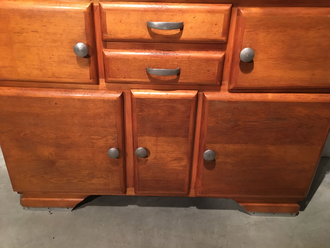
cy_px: 124
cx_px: 165
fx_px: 276
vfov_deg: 48.2
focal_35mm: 29
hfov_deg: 61.7
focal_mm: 4.15
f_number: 2.2
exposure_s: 1/4
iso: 100
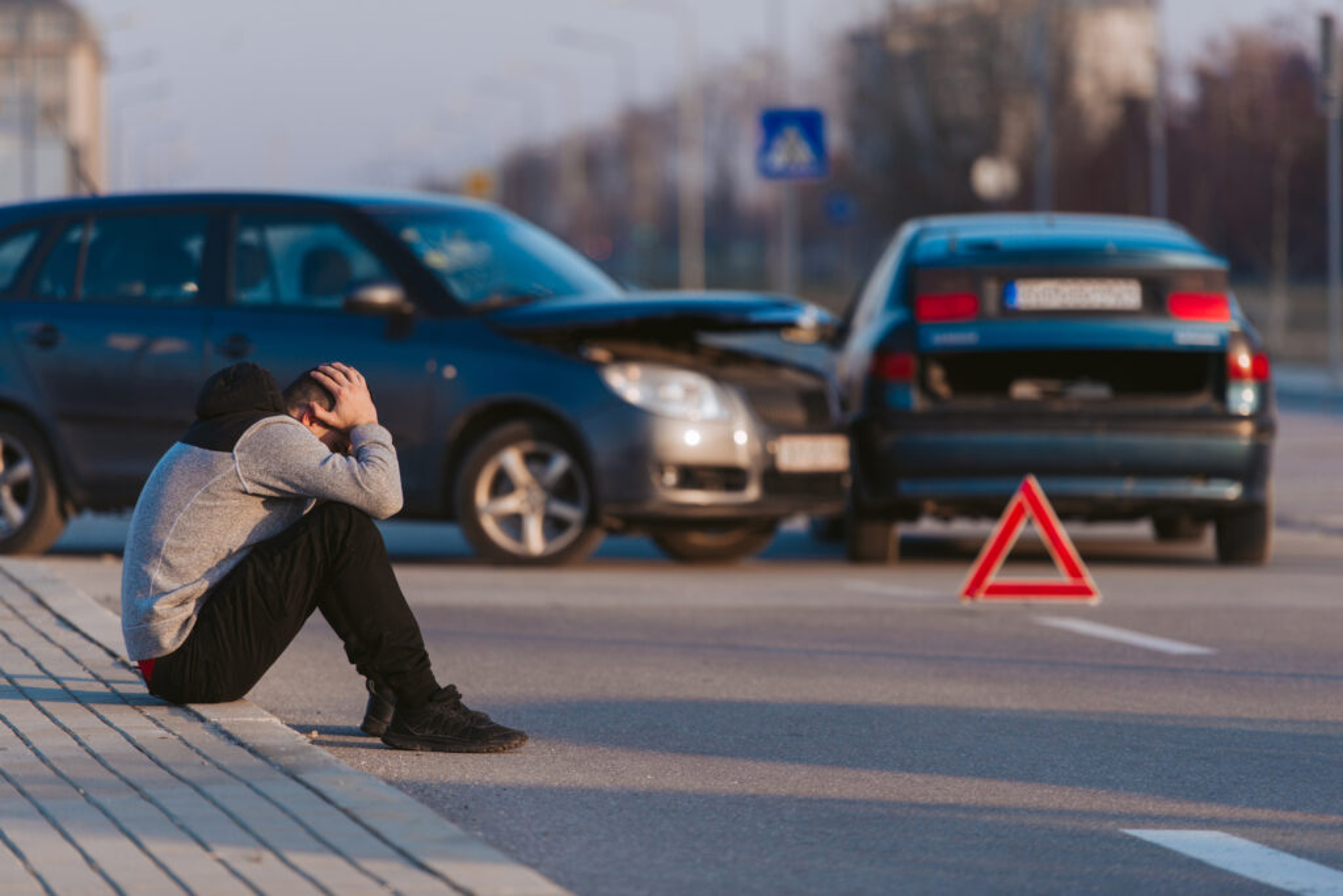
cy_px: 448
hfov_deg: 11.1
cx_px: 672
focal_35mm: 185
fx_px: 6902
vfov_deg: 7.4
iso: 200
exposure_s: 1/1000
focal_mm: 185
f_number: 2.8
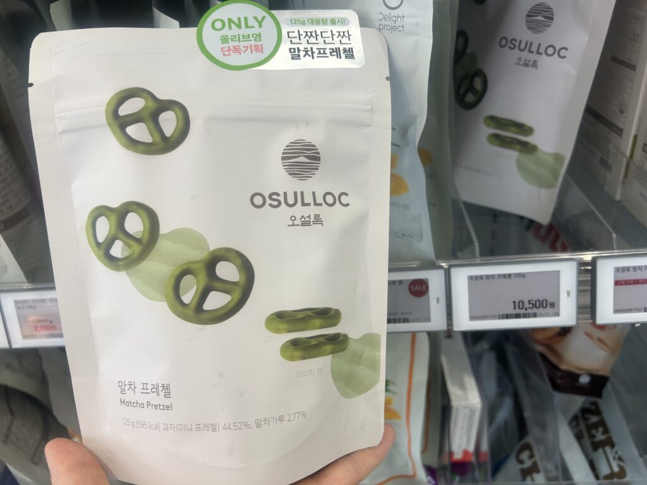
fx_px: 486
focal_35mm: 26
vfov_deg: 53.1
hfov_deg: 67.3
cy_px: 242
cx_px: 324
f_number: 1.5
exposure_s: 1/120
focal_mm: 5.7
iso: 50
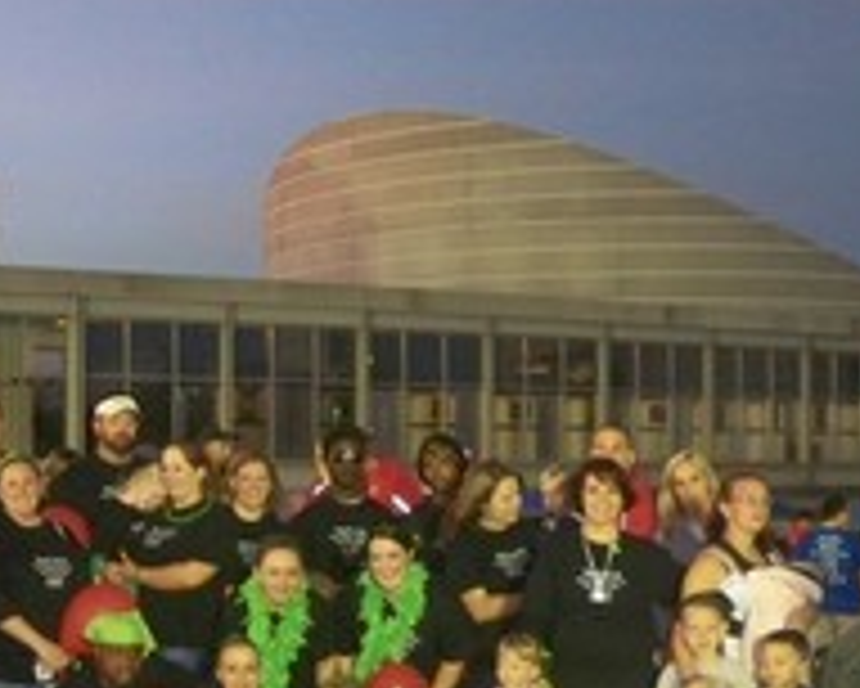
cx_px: 74
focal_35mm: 70
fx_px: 1783
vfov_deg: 21.7
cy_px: 492
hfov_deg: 26.2
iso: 400
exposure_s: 1/30
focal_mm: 6.3
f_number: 3.1
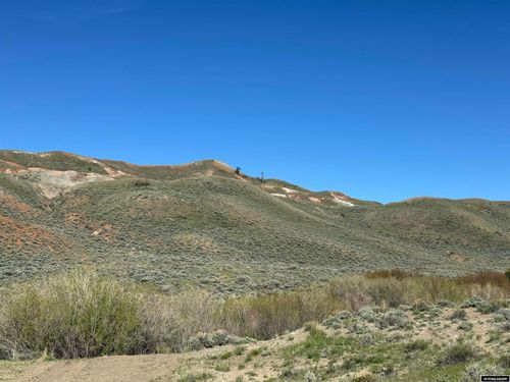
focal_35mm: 48
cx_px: 255
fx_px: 707
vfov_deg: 30.3
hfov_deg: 39.7
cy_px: 191
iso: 64
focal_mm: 6.76
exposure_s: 1/5848
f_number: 1.78
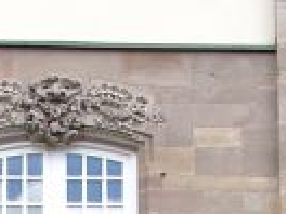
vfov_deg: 6.0
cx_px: 6
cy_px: 631
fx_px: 1900
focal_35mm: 230
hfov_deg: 8.6
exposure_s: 1/243
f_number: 4
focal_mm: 8.02
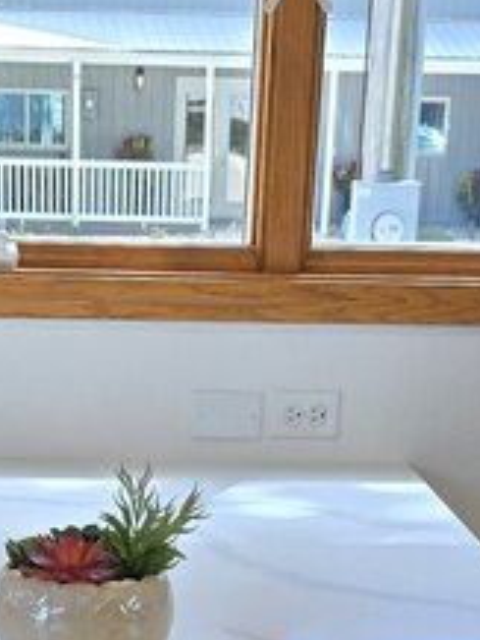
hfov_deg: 13.0
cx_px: 74
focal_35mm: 113
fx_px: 2087
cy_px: 1485
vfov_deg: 13.4
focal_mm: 6.3
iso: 20
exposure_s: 1/120
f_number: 1.7
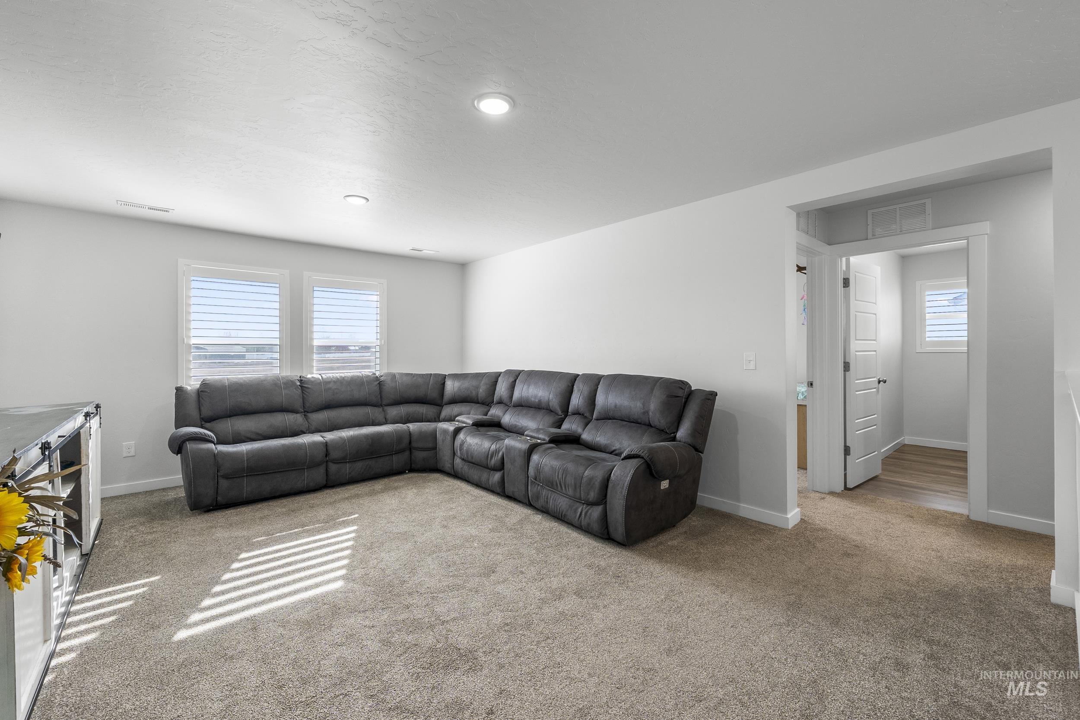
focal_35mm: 15
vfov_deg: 77.3
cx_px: 540
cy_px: 360
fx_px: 450
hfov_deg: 100.4
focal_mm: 10
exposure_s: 1/8
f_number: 7.1
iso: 400
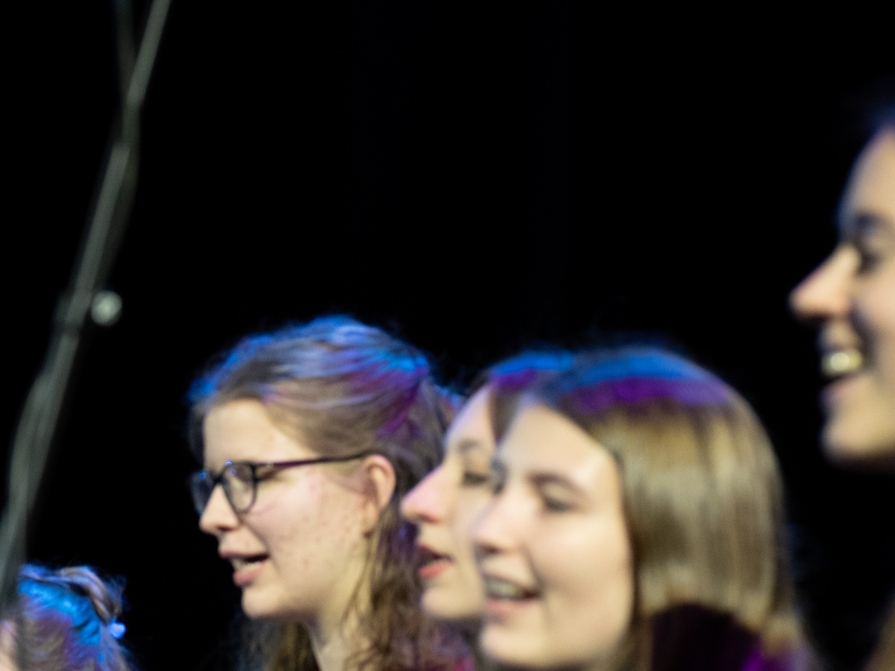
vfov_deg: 5.6
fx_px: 6852
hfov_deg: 7.4
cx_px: -380
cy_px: 719
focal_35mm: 265
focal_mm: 85
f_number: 3.5
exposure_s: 1/160
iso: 1000
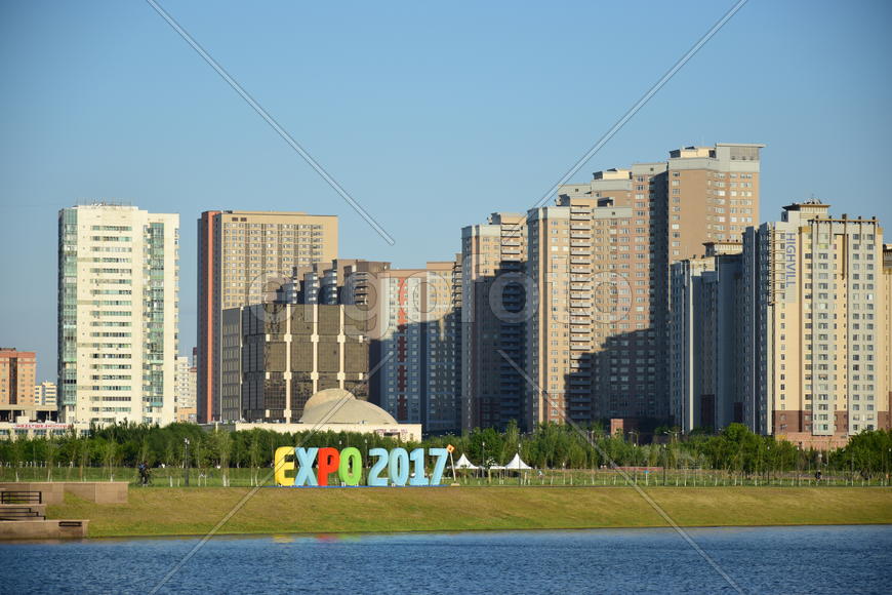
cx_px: 446
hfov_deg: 13.0
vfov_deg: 8.7
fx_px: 3902
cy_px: 298
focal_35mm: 158
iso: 100
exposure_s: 1/500
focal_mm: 105
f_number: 5.6
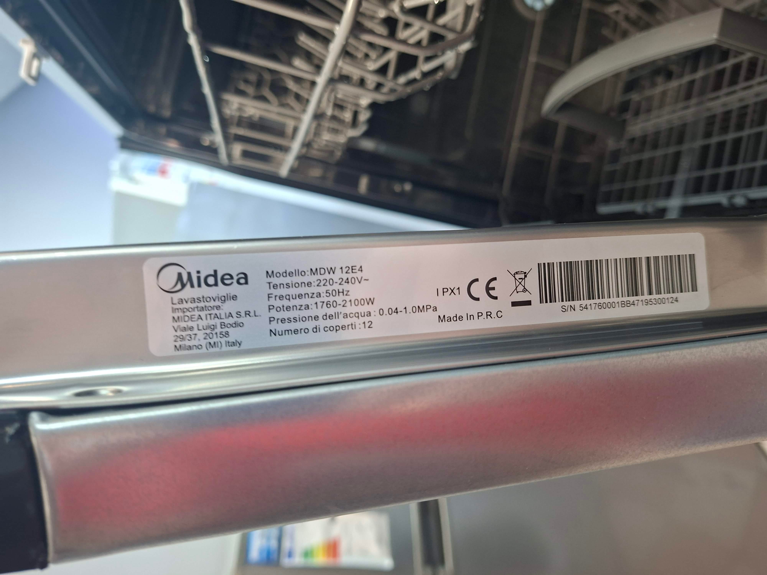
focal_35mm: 23
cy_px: 288
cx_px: 384
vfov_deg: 58.9
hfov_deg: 73.9
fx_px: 510
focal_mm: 5.54
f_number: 1.8
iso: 320
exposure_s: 1/33
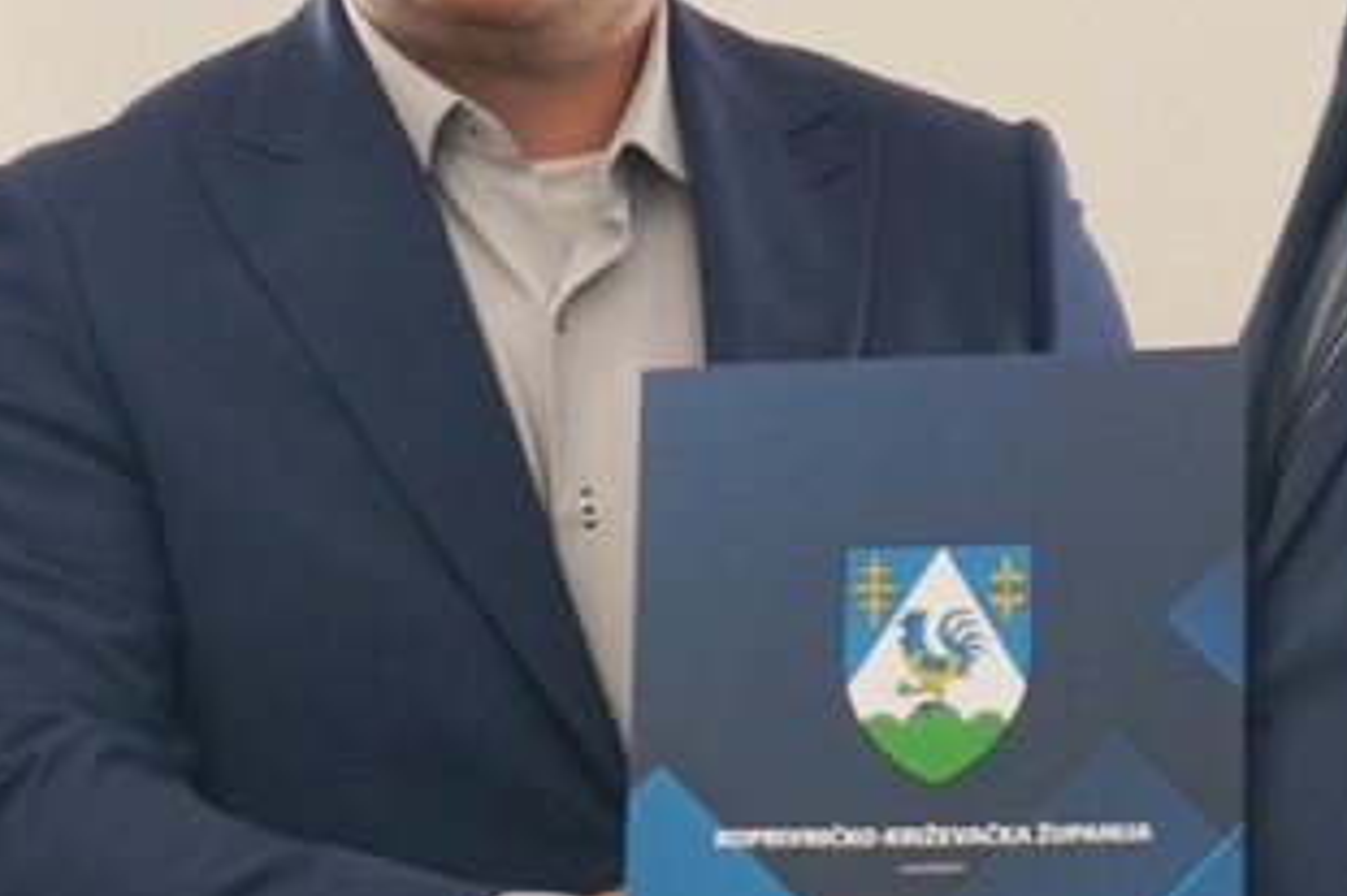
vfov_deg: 5.8
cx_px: 650
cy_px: 361
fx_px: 8863
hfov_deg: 8.7
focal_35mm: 237
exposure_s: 1/100
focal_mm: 48
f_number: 5.6
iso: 800
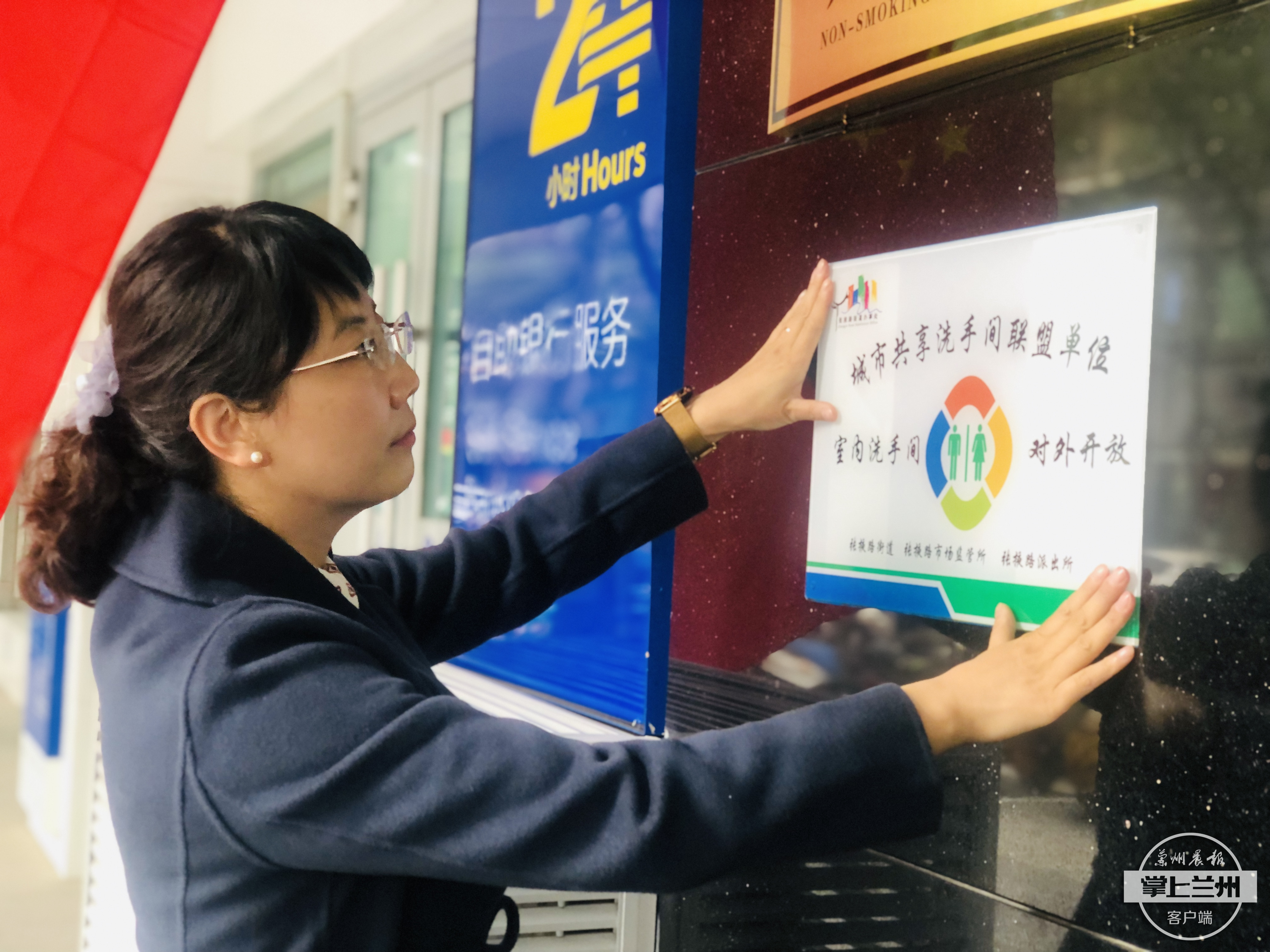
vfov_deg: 28.0
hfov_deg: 36.8
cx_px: 635
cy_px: 476
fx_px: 1908
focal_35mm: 52
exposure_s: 1/40
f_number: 2.4
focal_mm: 6
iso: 100
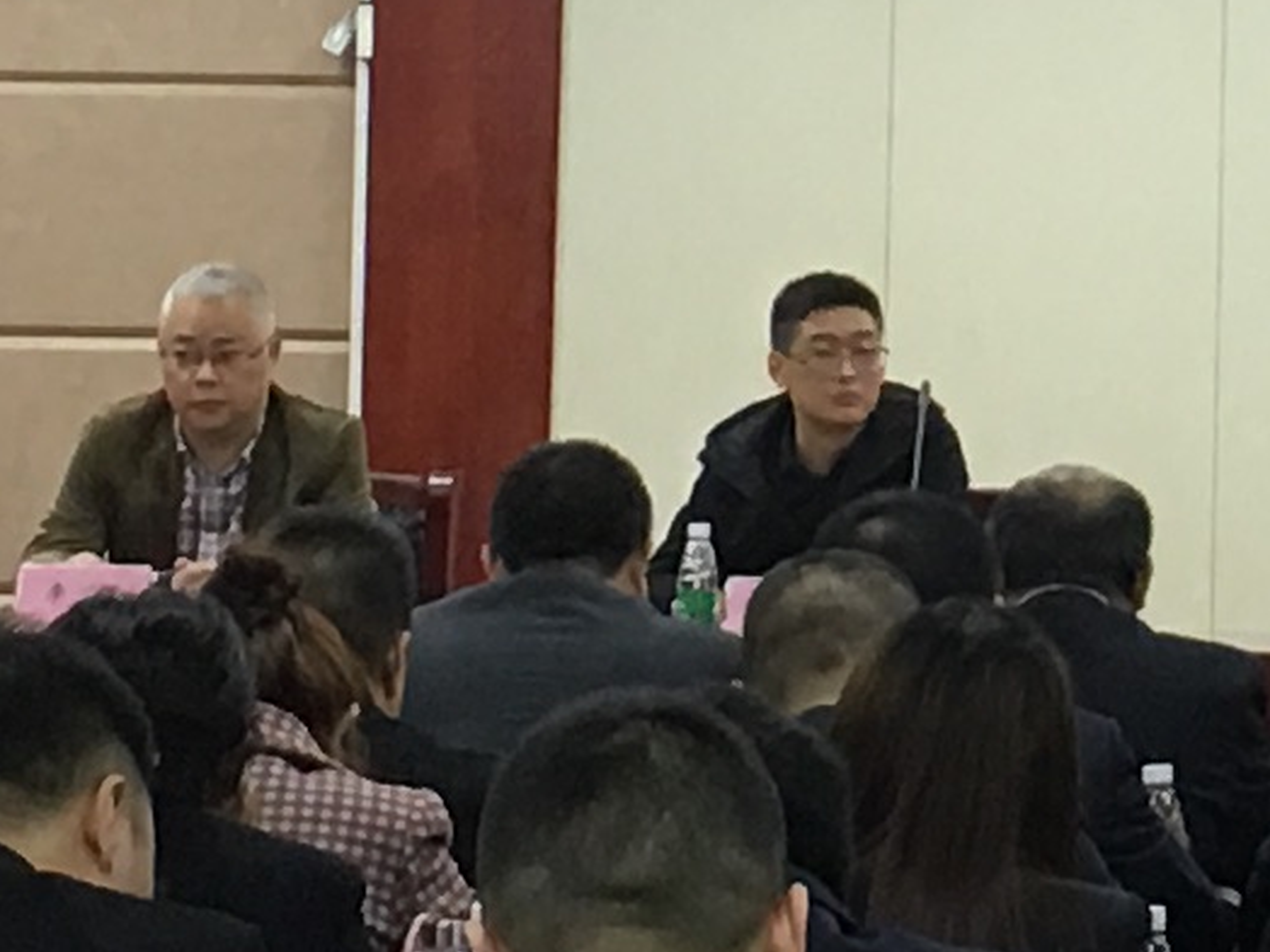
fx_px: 8181
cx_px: 1738
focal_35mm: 223
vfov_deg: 6.6
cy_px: -361
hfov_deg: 8.7
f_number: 2.2
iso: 64
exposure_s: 1/17
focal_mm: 4.15
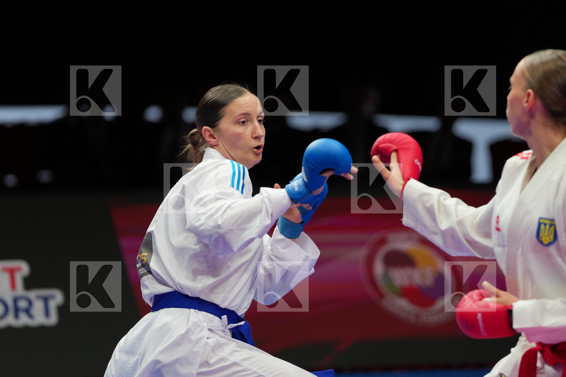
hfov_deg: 7.9
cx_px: 283
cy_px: 188
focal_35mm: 262
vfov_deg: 5.2
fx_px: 4118
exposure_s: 1/1000
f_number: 2.8
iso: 400
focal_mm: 175
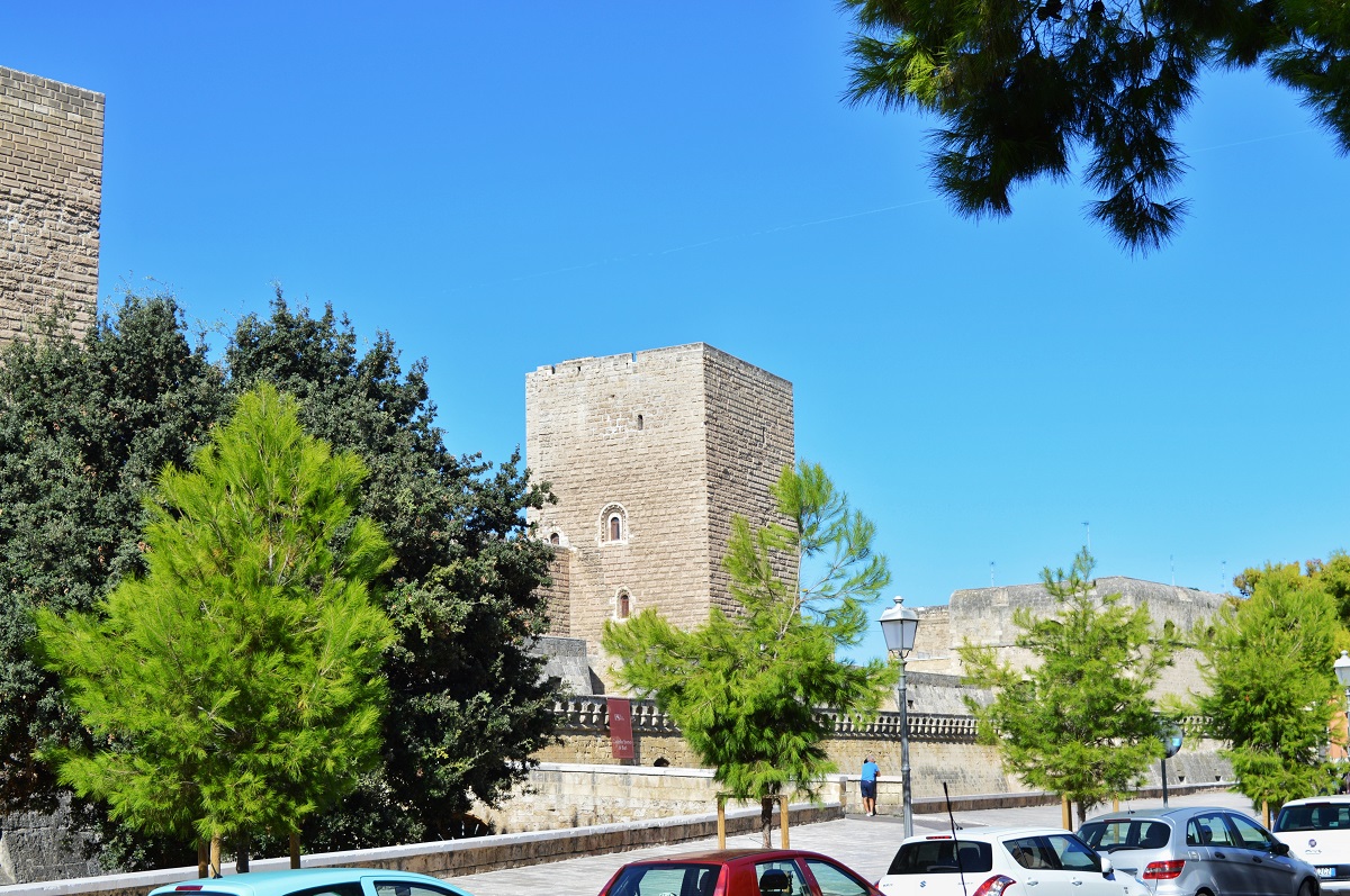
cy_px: 448
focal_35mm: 51
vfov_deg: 26.4
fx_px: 1910
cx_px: 675
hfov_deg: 38.9
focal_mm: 34
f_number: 8
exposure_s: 1/250
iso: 100
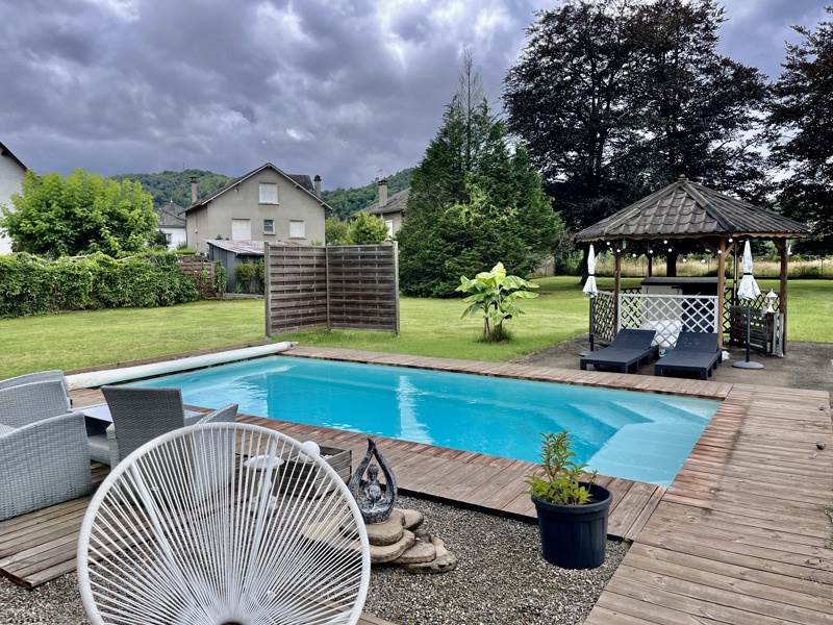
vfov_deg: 53.1
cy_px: 312
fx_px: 626
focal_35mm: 26
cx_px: 416
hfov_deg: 67.3
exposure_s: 1/1862
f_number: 1.6
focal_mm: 5.1
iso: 50
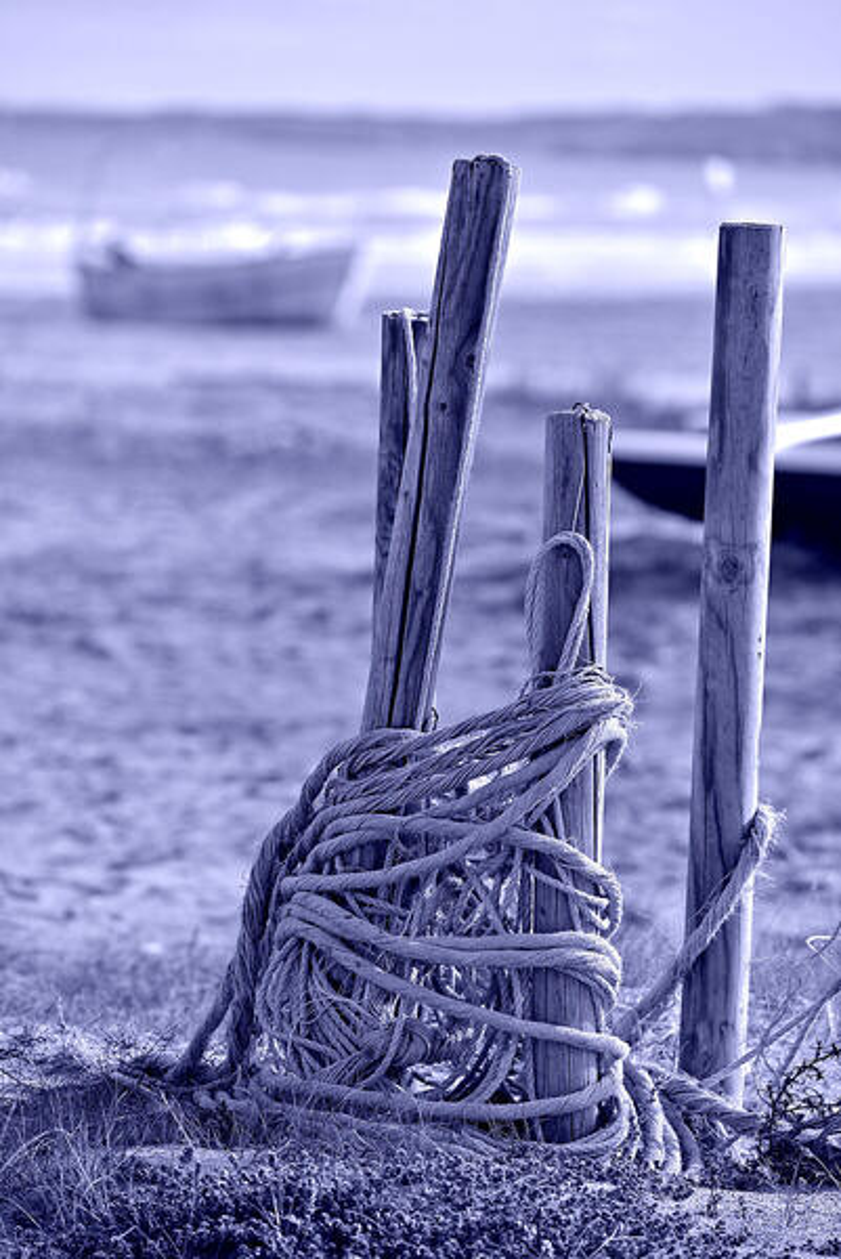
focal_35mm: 220
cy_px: 630
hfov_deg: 6.3
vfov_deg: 9.3
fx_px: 7695
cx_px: 420
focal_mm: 220
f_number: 6
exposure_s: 1/250
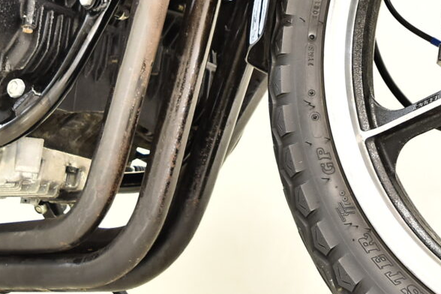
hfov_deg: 20.8
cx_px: 248
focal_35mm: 98
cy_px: -109
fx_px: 1200
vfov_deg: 13.4
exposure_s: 1/25
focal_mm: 20
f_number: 3.5
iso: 320
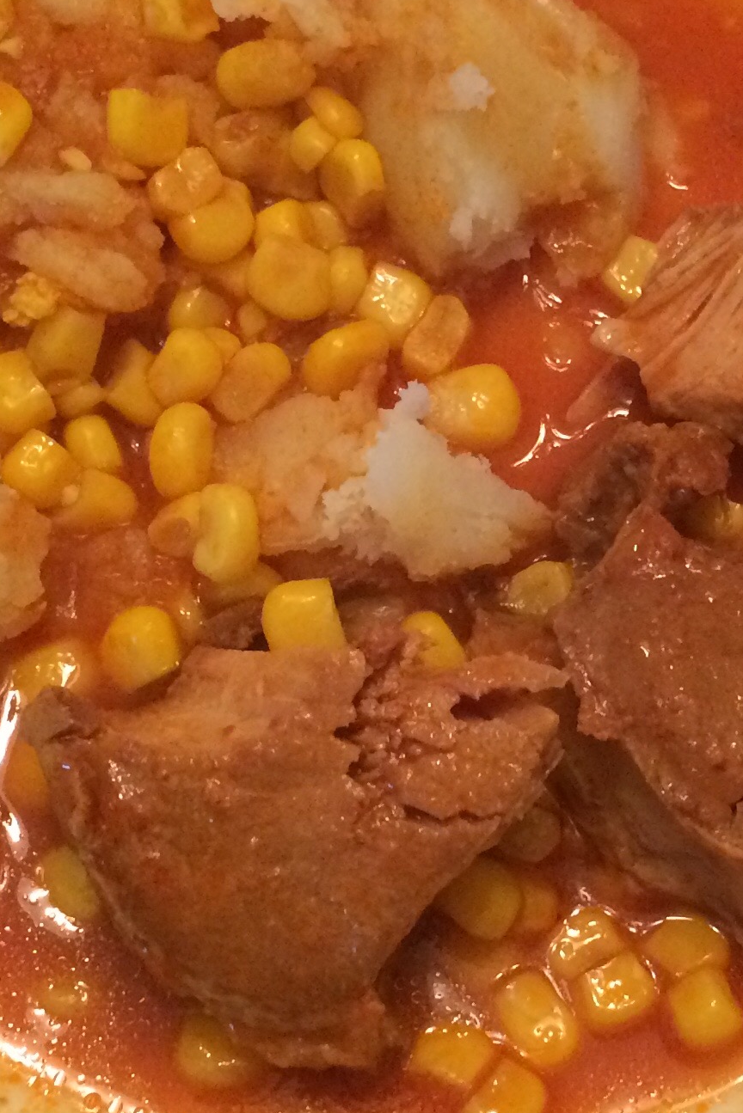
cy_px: 554
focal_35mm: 76
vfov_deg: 26.6
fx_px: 2351
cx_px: 673
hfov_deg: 17.7
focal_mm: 4.15
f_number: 2.2
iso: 250
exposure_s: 1/30
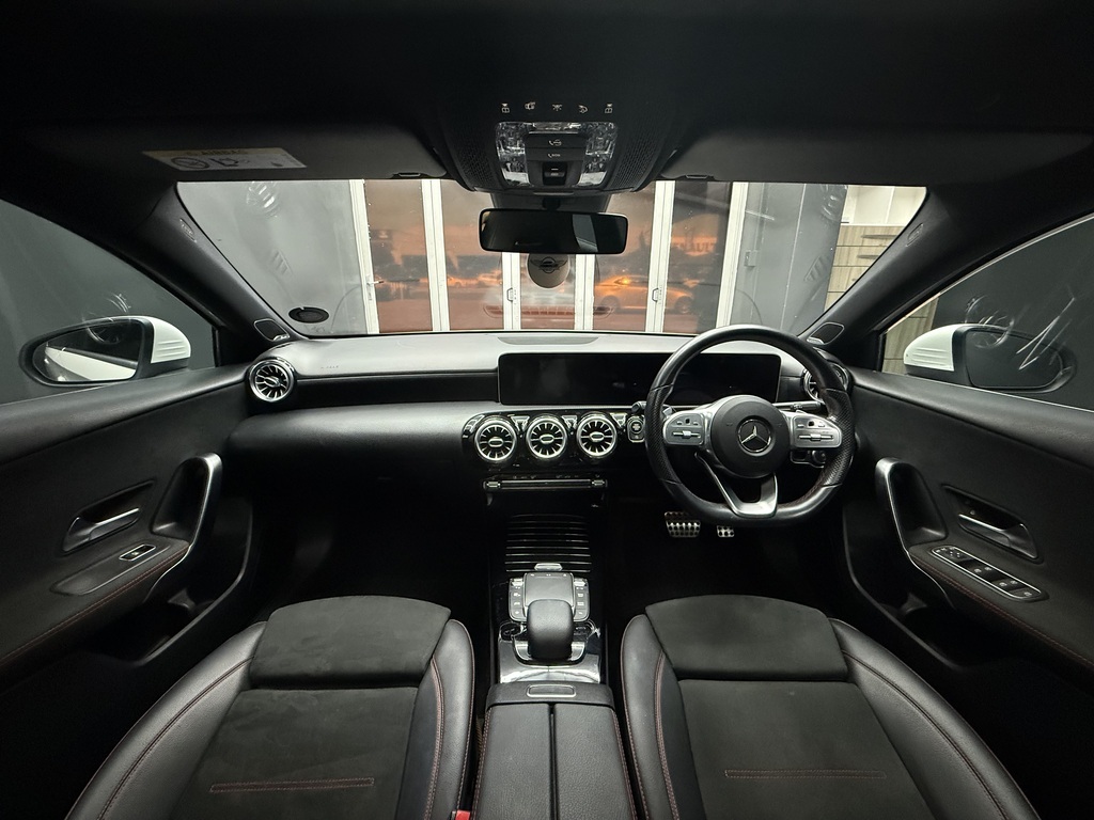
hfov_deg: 102.1
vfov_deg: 85.7
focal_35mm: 14
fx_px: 442
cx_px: 547
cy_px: 410
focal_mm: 2.22
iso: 640
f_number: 2.2
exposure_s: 1/60
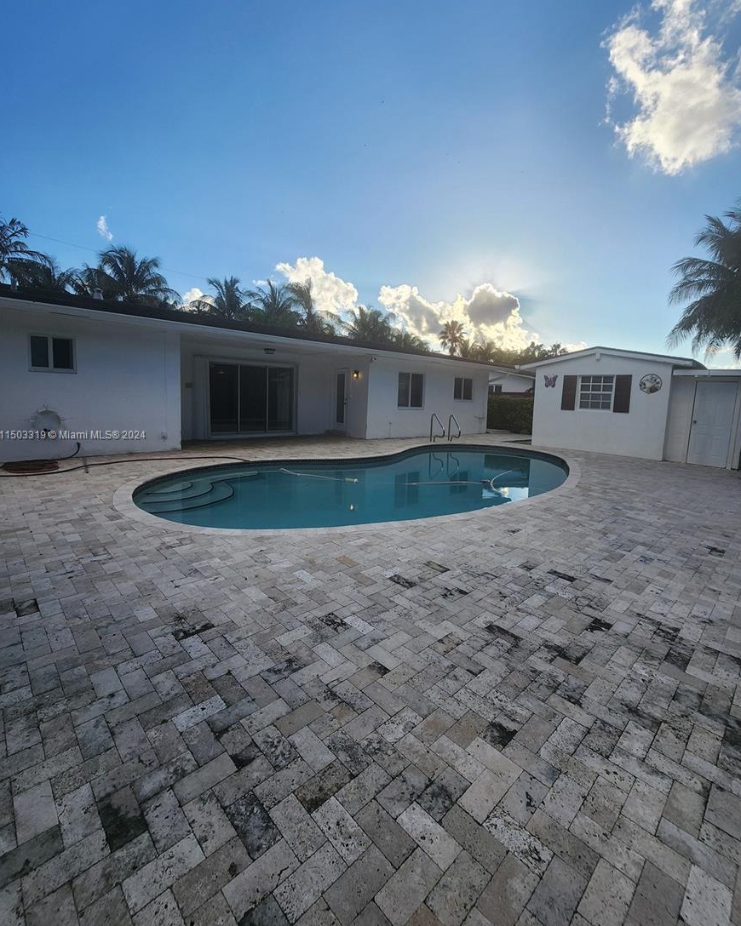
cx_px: 373
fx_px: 384
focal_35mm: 14
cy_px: 436
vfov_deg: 100.6
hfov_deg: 88.0
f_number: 2.2
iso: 50
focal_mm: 2.2
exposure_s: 1/2116
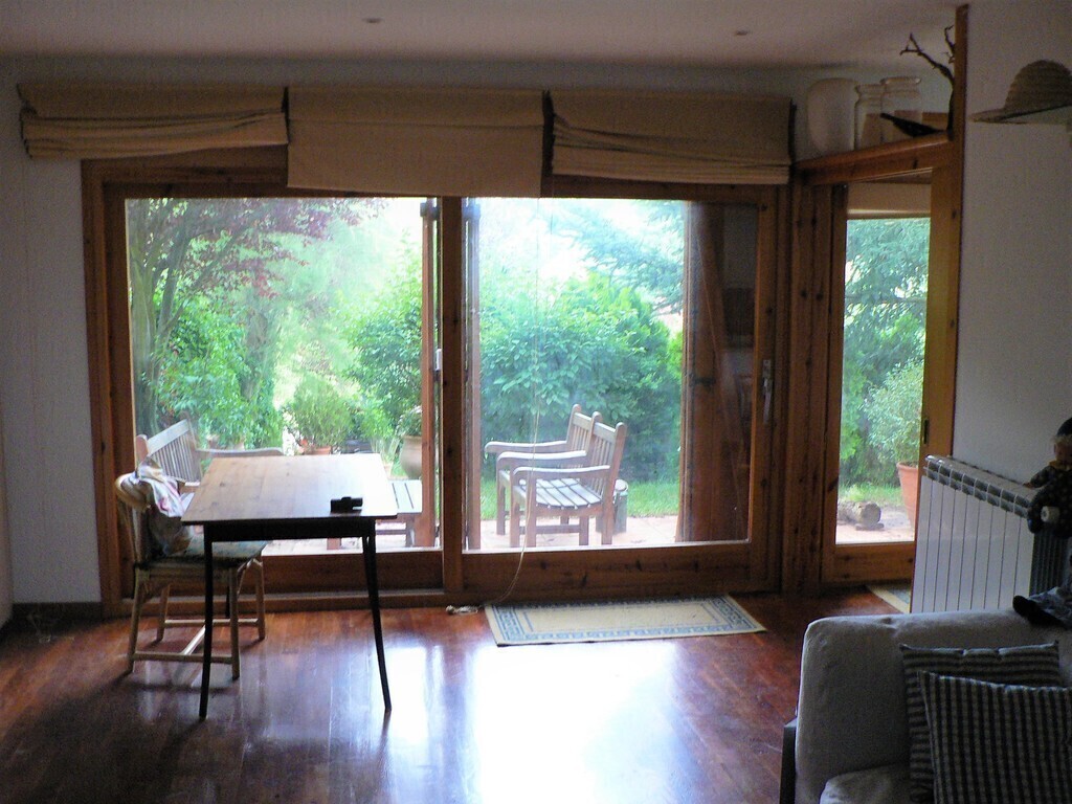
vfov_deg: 39.7
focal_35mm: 36
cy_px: 402
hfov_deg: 51.4
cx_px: 536
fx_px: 1115
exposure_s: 1/20
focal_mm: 6
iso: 200
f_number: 2.8
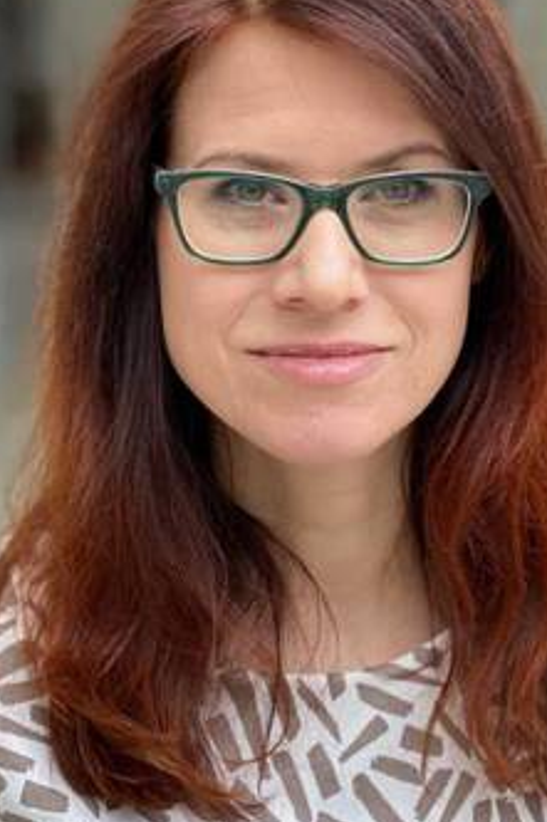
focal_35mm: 87
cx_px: 329
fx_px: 1985
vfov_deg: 23.4
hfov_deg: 15.7
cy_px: 352
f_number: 2
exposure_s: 1/122
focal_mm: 6
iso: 32
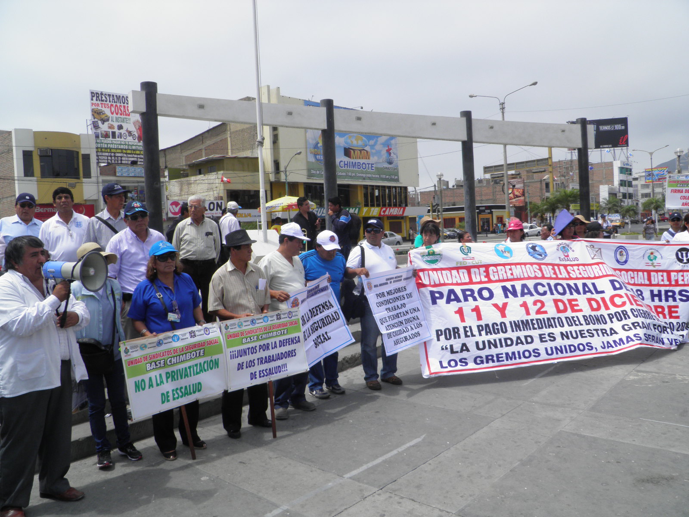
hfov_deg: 63.4
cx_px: 344
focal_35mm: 28
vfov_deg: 49.7
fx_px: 557
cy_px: 258
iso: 50
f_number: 5.7
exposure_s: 1/320
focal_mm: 4.9
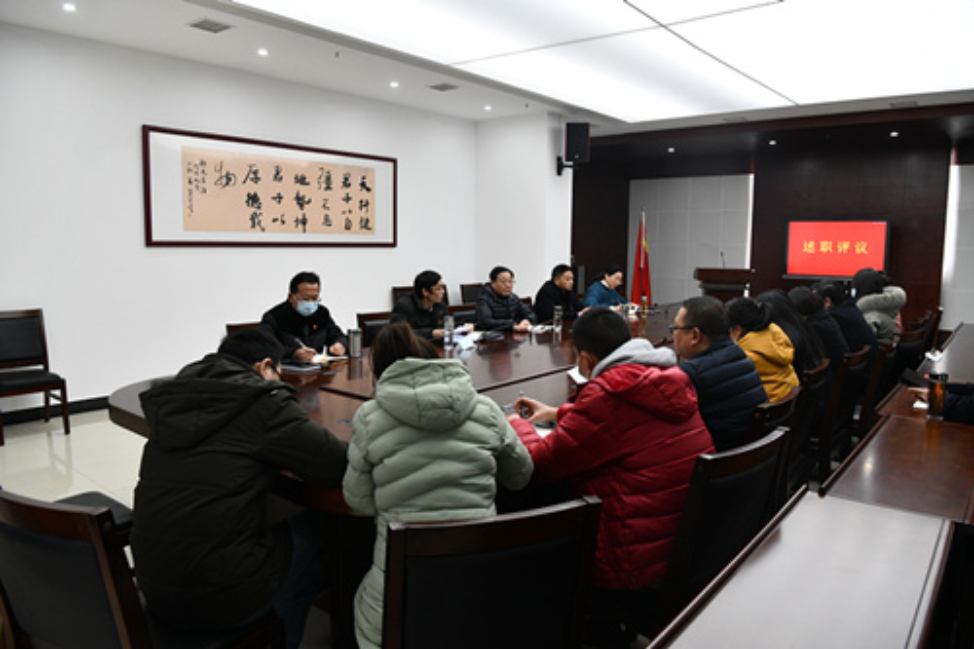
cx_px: 487
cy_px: 324
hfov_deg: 73.8
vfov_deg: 53.1
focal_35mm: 24
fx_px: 649
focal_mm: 24
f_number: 6.3
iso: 2000
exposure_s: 1/160
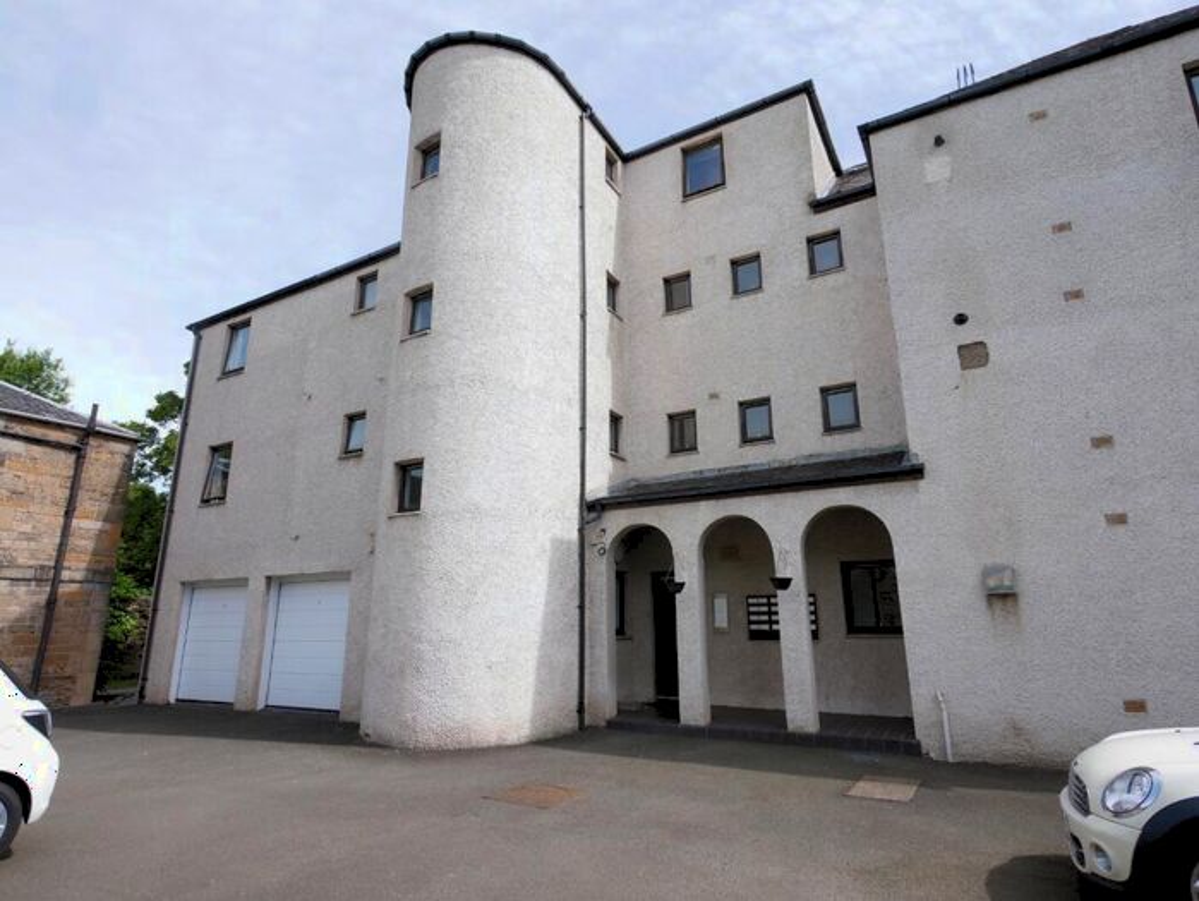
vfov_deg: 66.0
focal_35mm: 20
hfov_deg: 81.7
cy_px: 450
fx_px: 693
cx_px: 600
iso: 200
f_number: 6.3
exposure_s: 1/250
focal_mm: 10
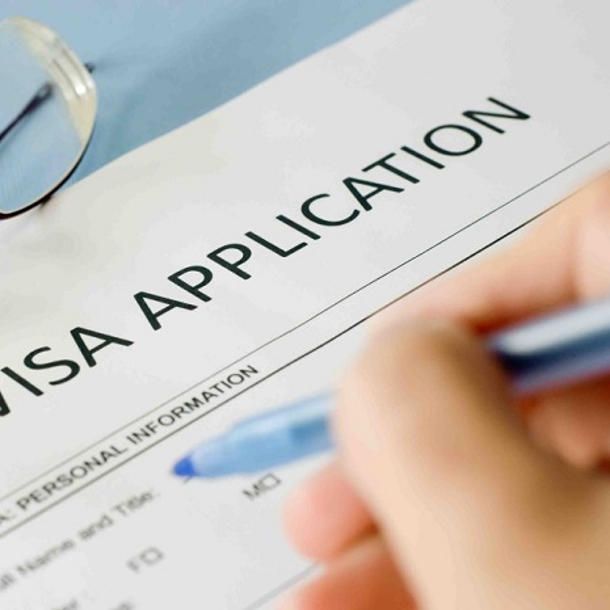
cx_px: 155
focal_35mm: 96
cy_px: 304
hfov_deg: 18.0
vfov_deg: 18.1
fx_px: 1914
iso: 200
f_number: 5.6
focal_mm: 50
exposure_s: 1/30
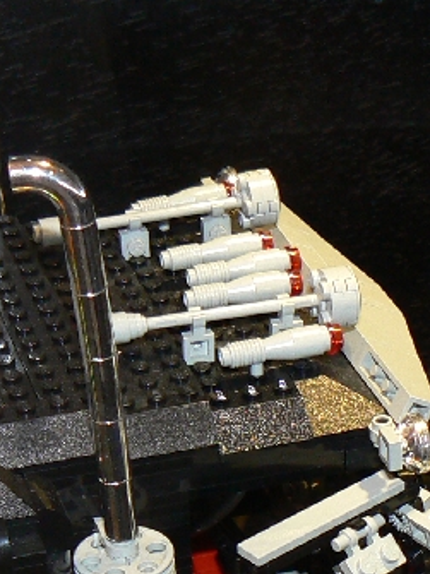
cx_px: 163
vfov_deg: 17.4
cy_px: 612
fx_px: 1823
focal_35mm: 110
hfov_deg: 13.4
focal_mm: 6
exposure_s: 1/30
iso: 100
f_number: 2.8
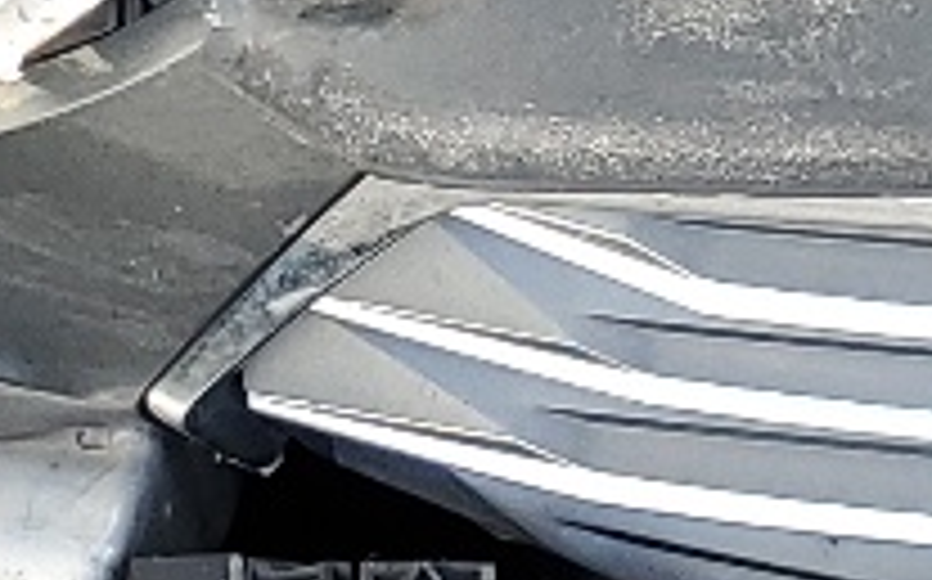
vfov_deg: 5.9
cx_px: 1738
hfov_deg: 9.3
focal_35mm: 213
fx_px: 5406
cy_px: -787
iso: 50
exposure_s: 1/256
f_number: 1.5
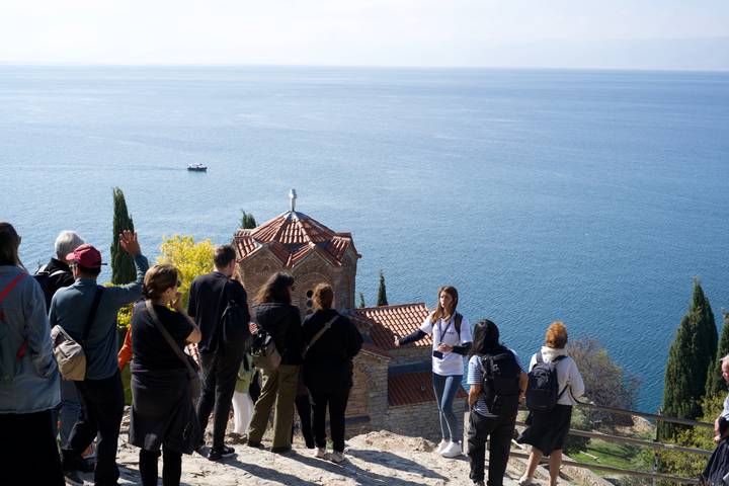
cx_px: 364
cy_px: 243
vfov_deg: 27.0
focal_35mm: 50
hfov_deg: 39.6
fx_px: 1012
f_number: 5.6
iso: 160
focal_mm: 50
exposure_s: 1/400
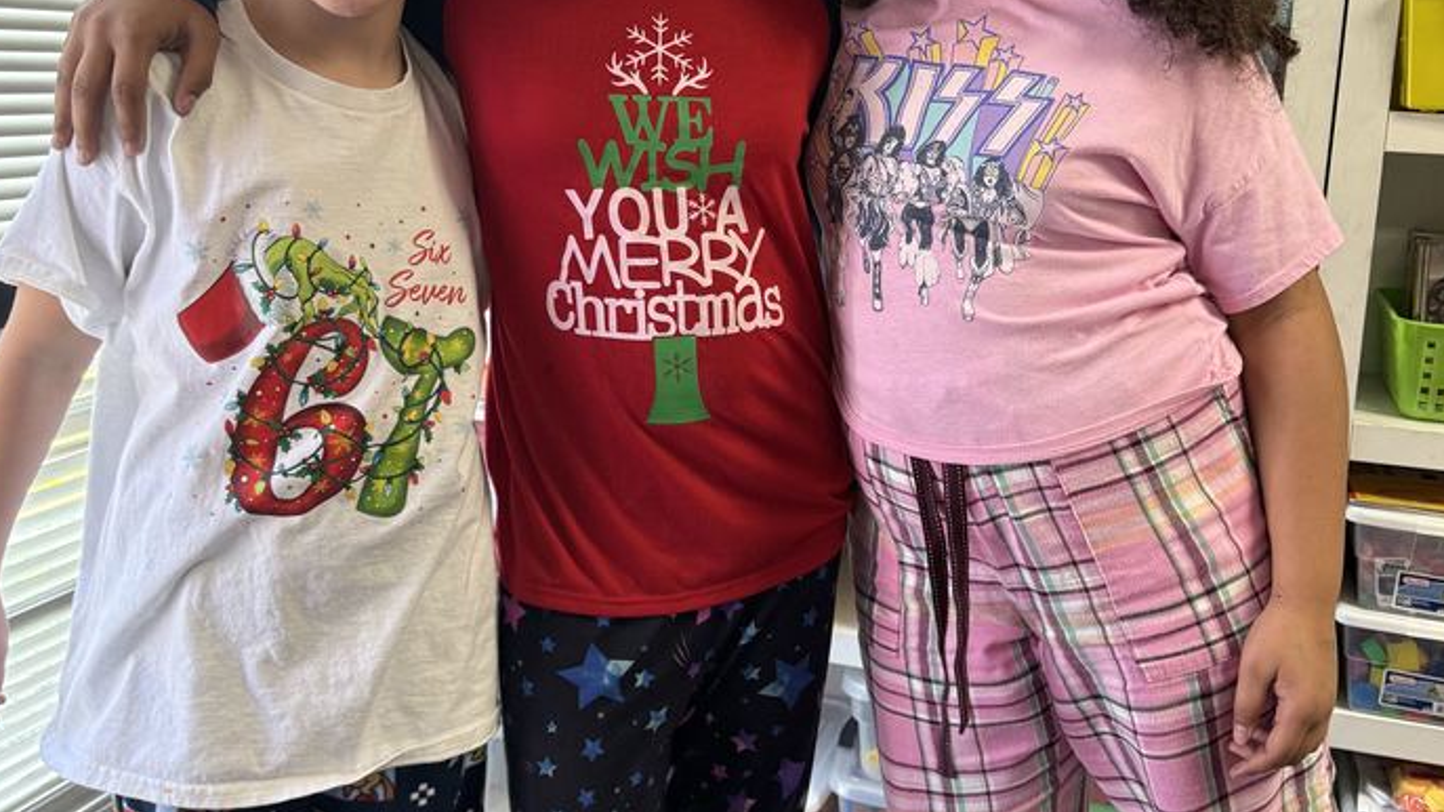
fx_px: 1493
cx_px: 744
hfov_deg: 51.6
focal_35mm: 39
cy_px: 324
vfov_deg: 30.3
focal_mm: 6.76
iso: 250
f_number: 1.78
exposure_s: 1/60
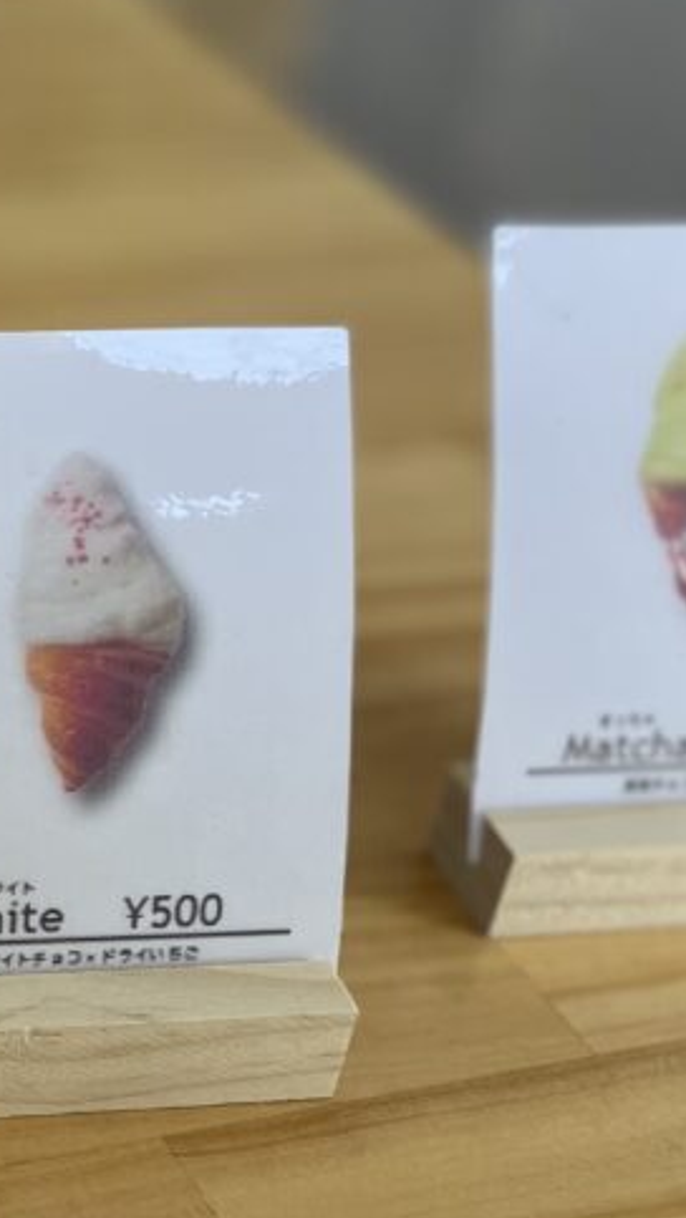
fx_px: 2423
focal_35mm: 75
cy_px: 613
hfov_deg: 14.9
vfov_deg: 28.2
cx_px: -358
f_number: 1.6
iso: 50
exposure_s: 1/452
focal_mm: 4.2
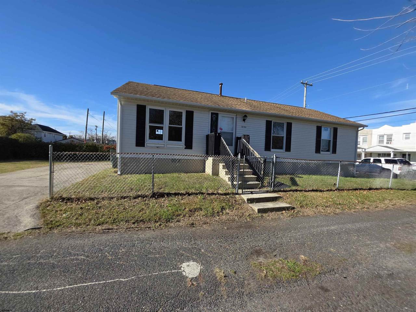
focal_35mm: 13
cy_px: 156
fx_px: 156
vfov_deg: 89.9
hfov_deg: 106.2
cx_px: 208
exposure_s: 1/1814
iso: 40
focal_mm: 2.2
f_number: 1.9
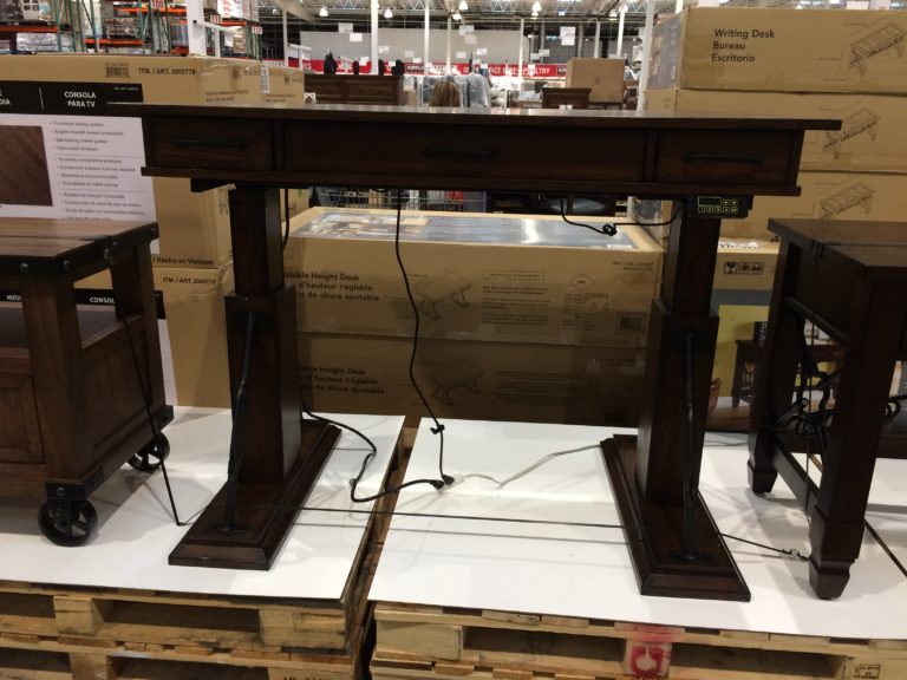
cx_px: 454
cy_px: 340
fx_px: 760
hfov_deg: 61.7
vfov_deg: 48.2
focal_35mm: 29
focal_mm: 4.15
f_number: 2.2
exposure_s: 1/30
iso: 64
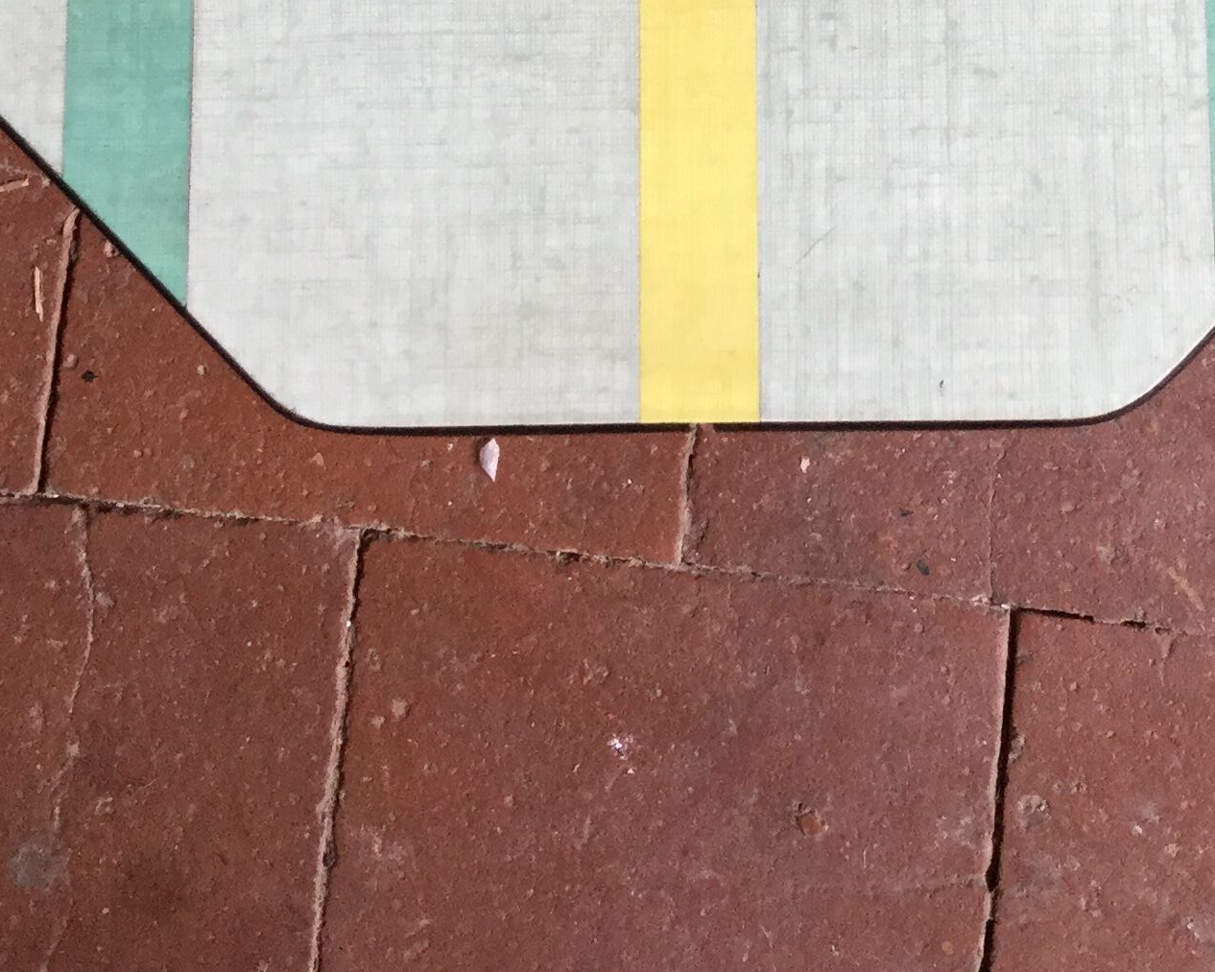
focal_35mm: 78
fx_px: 2805
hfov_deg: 24.4
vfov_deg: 17.8
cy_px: -429
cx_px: 774
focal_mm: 3.3
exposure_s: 1/33
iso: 32
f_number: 2.4
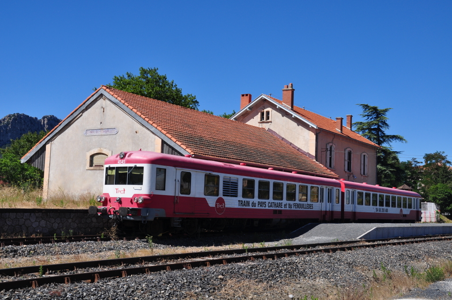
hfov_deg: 38.9
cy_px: 150
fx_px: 640
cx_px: 226
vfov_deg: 26.4
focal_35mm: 51
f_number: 10
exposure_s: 1/400
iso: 200
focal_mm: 34
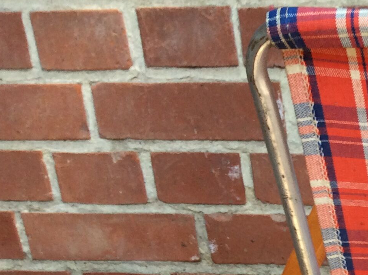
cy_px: 346
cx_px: 499
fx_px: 924
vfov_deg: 16.1
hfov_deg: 20.3
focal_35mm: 87
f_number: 2.4
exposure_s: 1/50
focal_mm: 3.3
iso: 40
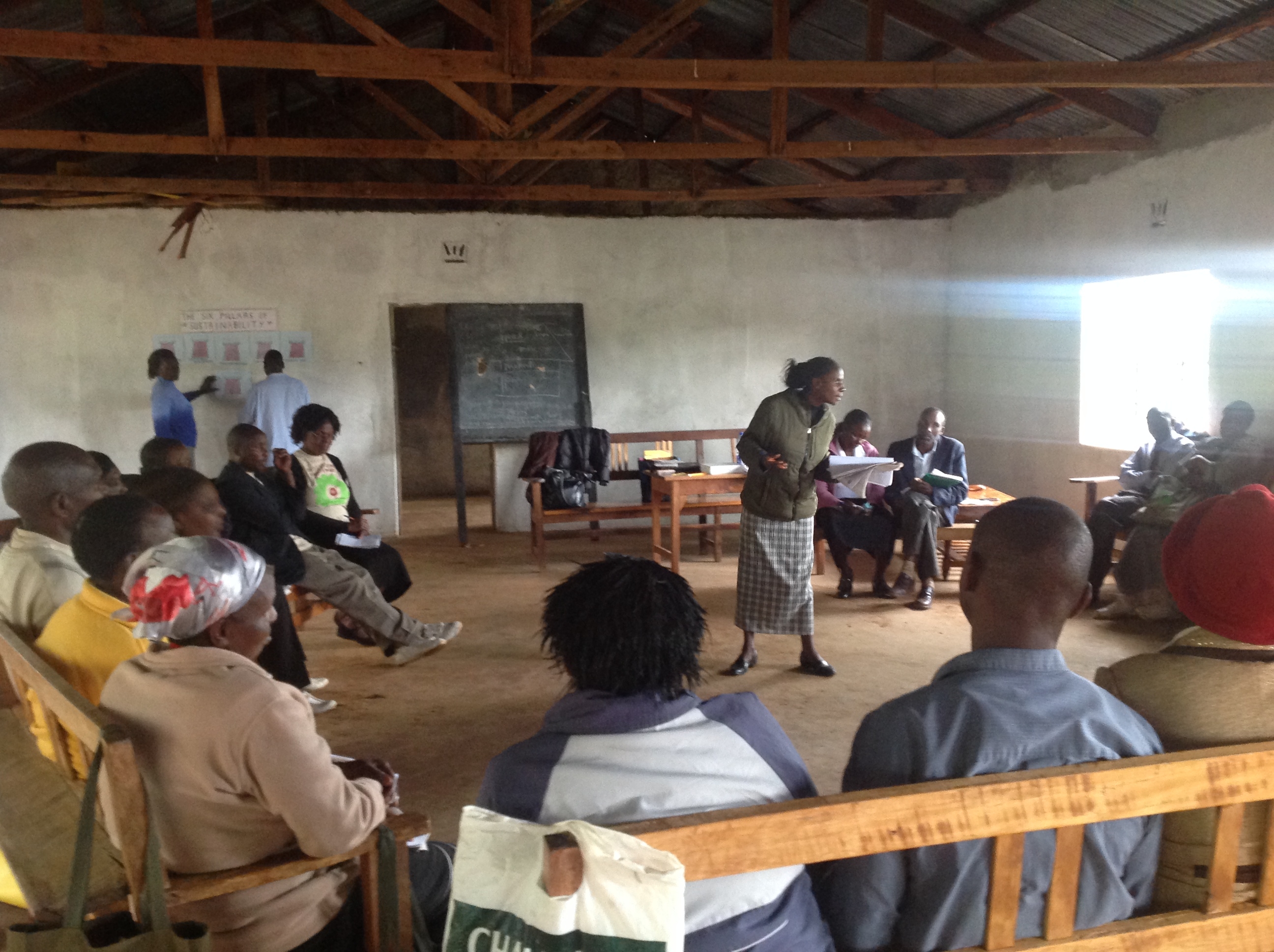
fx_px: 1286
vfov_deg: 40.6
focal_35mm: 35
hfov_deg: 52.7
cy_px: 476
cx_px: 637
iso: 320
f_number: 2.4
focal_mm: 4.28
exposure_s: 1/15
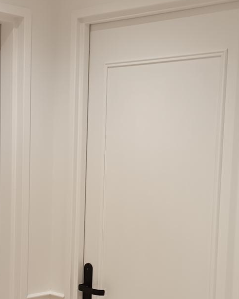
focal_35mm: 74
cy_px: 213
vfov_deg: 25.5
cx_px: 95
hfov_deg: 20.7
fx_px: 655
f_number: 1.75
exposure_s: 1/50
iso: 645
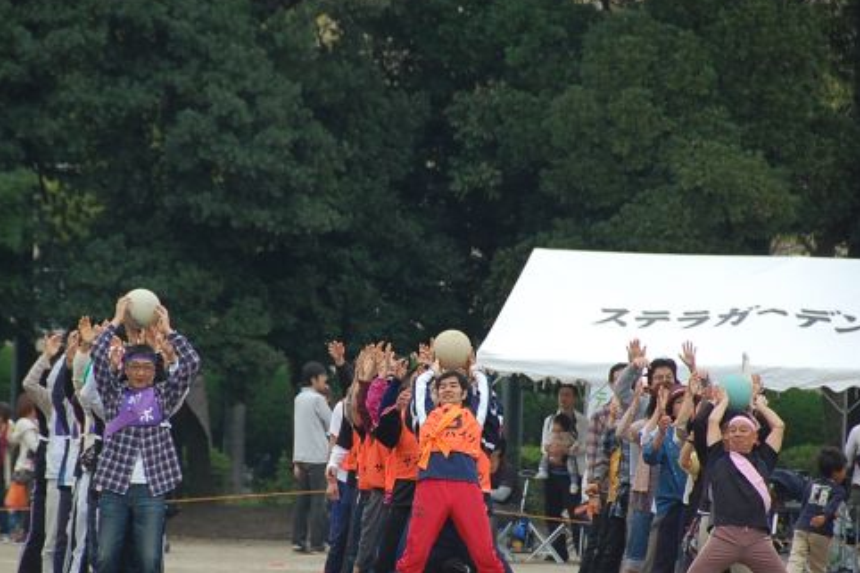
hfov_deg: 5.2
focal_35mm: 398
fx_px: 9504
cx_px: 382
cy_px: 355
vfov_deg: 3.5
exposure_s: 1/500
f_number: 5.6
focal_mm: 200
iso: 400
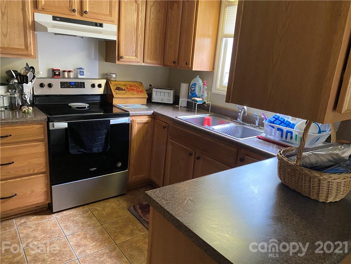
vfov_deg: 53.1
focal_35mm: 26
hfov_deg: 67.3
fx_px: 264
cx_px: 176
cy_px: 132
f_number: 1.8
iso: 500
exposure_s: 1/60
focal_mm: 4.25
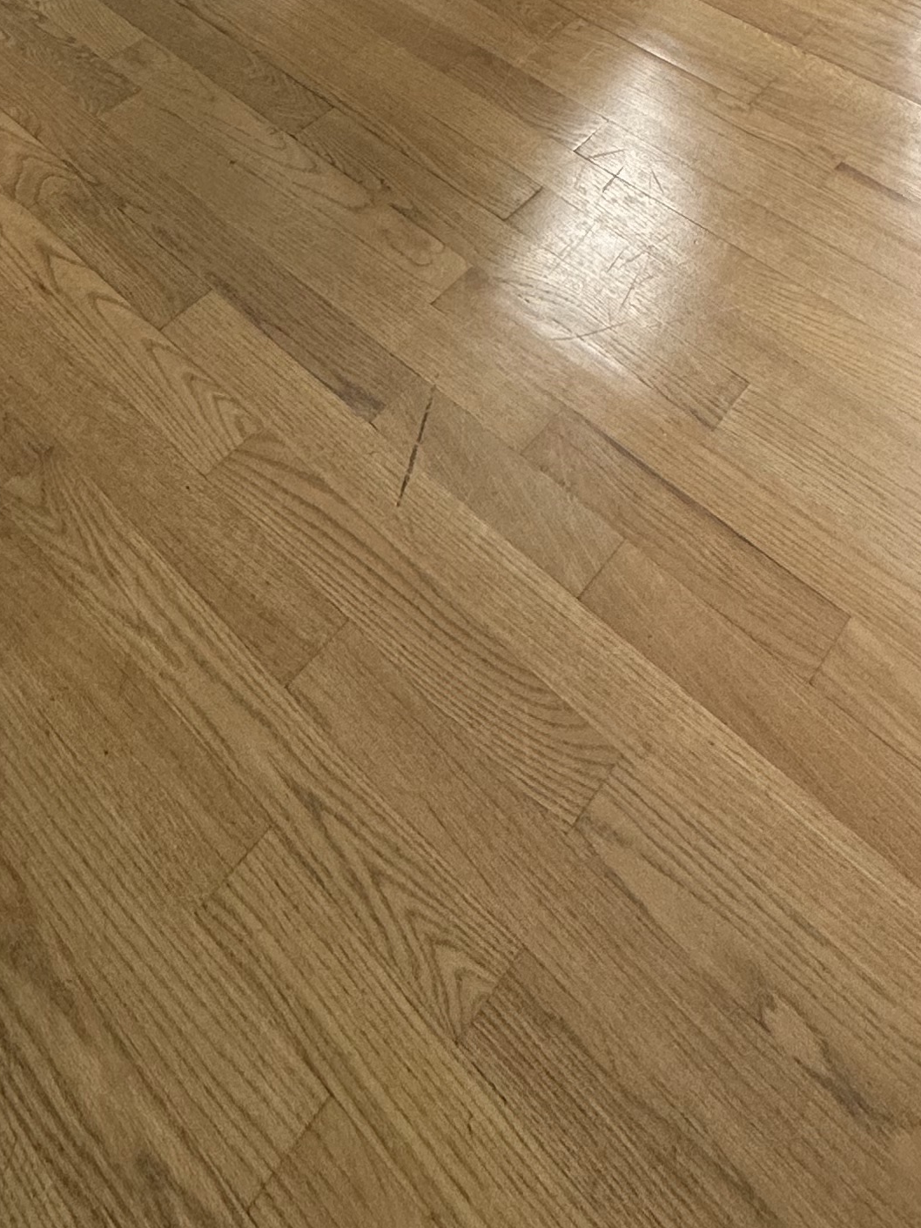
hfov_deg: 35.9
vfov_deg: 32.4
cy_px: -440
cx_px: 488
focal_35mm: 40
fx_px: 1419
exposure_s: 1/99
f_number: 2.2
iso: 50
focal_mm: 2.22
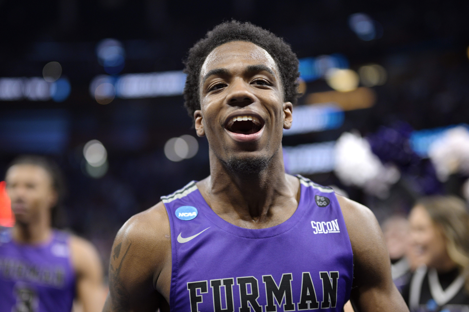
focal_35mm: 65
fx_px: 847
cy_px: 187
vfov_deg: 20.9
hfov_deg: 30.9
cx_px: 197
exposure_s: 1/1000
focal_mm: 50
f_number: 1.2
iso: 500
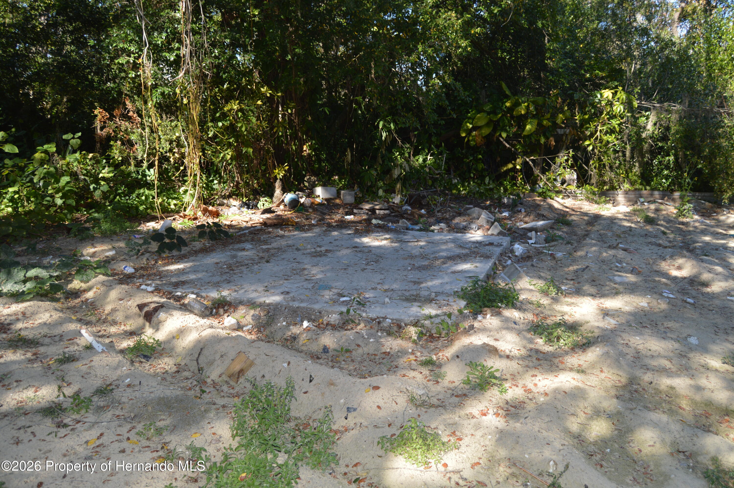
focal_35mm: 27
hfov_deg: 67.4
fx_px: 550
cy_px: 244
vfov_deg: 47.8
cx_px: 367
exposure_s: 1/160
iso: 100
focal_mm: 18
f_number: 4
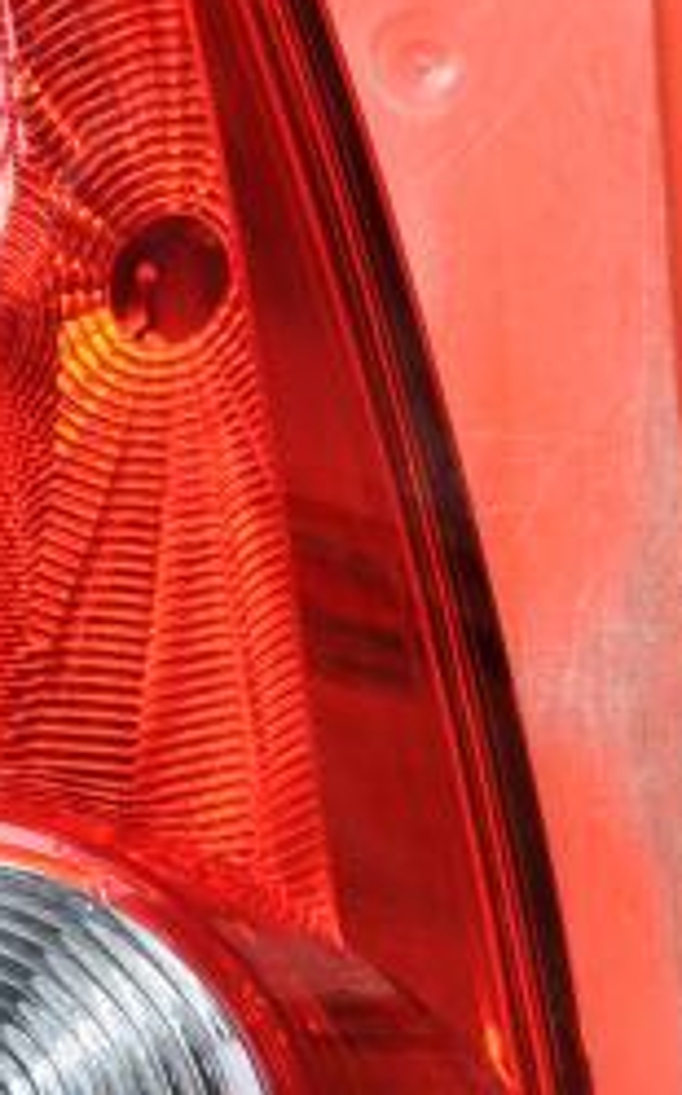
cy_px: 644
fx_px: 3311
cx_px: -264
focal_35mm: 111
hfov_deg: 11.4
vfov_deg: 18.8
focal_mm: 24
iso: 200
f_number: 8
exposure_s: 1/20
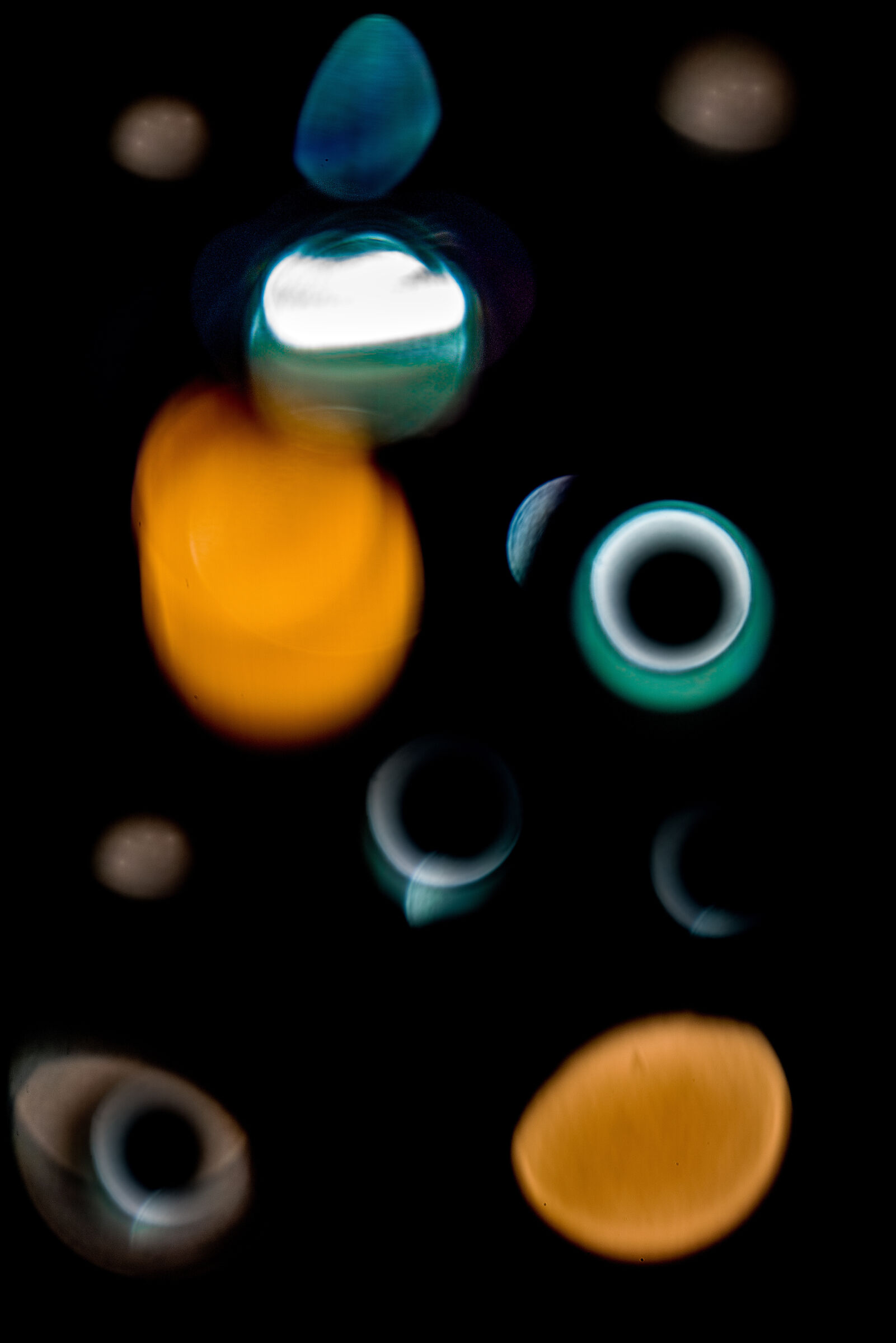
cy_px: 672
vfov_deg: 7.5
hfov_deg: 5.0
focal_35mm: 275
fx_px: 10261
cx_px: 448
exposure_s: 1/320
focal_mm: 275
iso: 250
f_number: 5.6
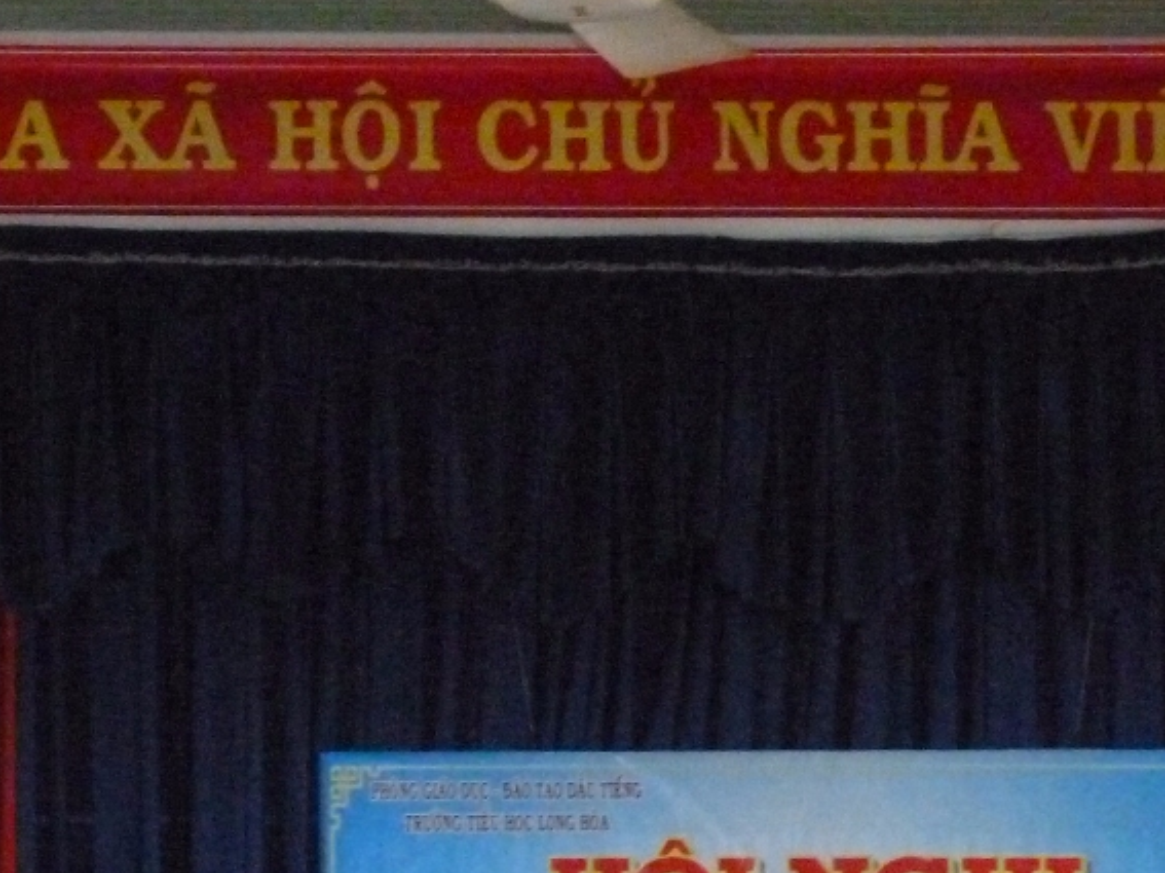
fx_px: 4542
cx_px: 493
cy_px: 934
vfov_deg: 10.9
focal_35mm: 135
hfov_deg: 14.6
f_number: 4.4
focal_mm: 10
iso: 1000
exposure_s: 1/60
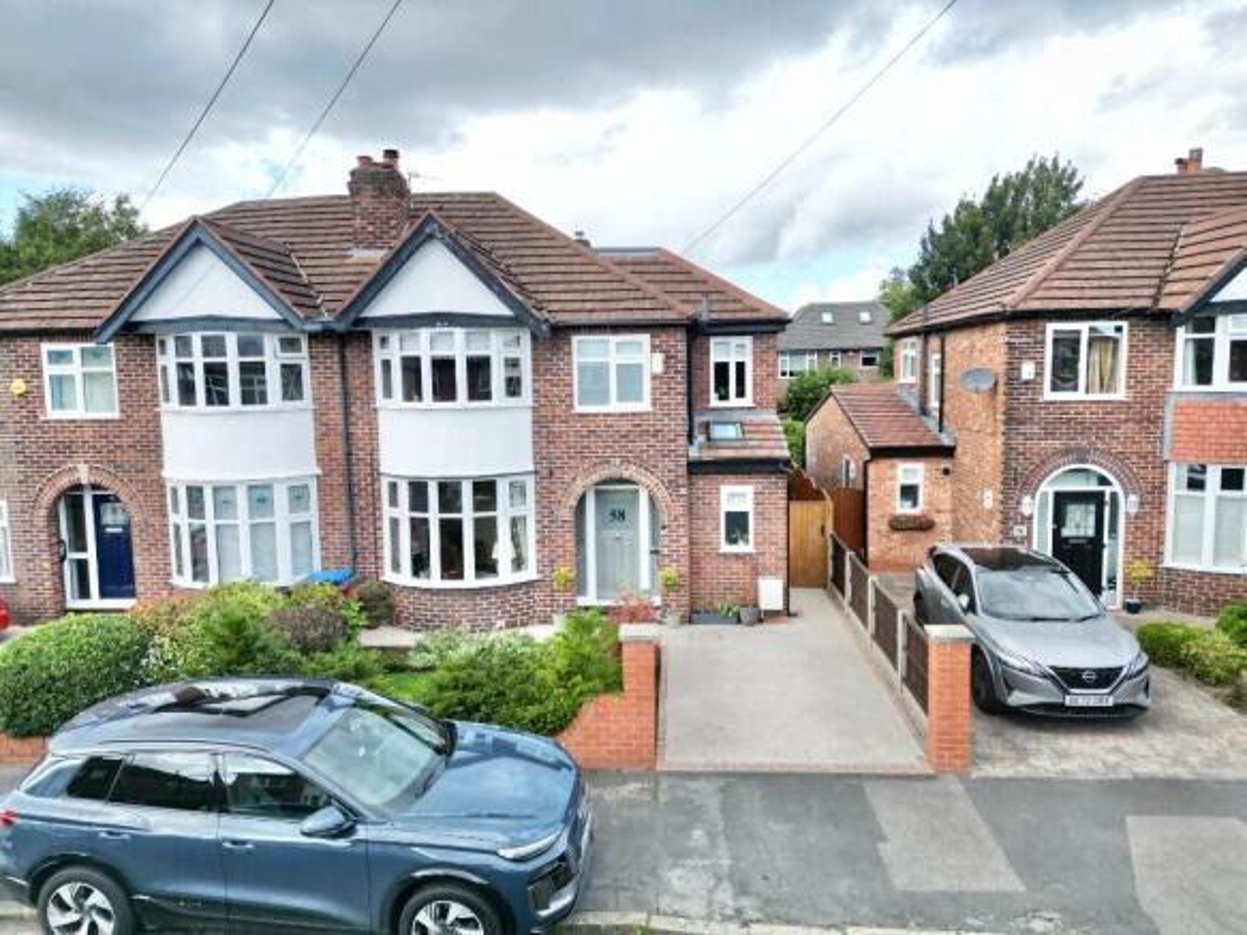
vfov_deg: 56.8
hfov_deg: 71.6
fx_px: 864
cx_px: 624
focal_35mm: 24
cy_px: 468
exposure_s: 1/1250
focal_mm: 6.72
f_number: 1.7
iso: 100
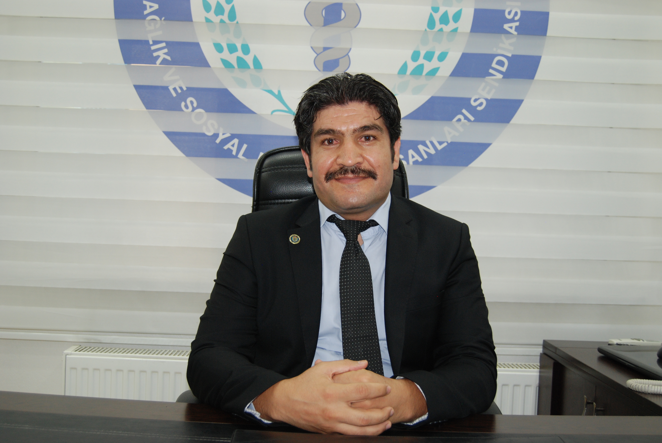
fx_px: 718
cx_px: 331
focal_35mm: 39
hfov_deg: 49.5
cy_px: 222
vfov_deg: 34.3
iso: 400
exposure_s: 1/60
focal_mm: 26
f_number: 4.2
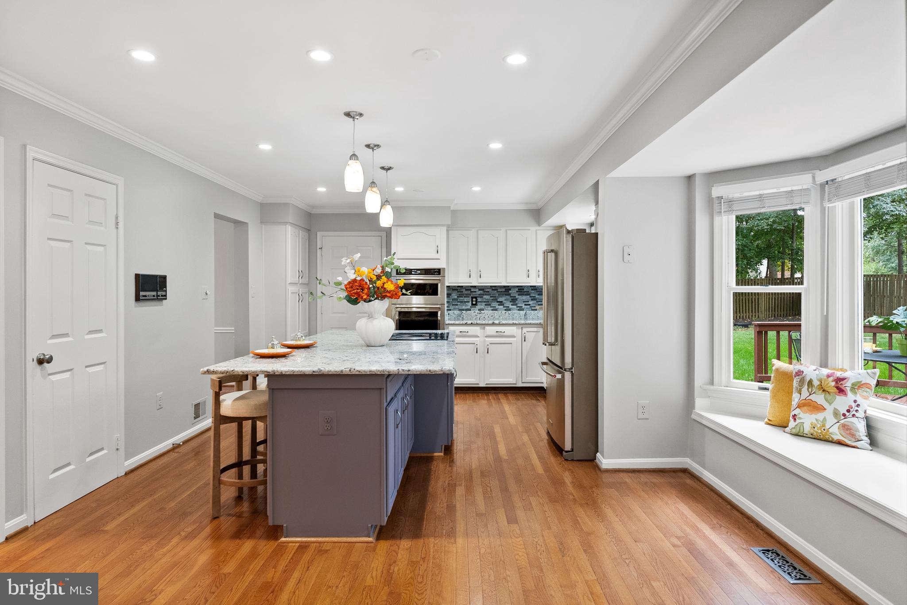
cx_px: 454
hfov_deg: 79.9
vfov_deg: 58.4
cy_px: 302
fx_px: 542
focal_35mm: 22
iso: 800
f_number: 4
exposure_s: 1/25
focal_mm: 21.5
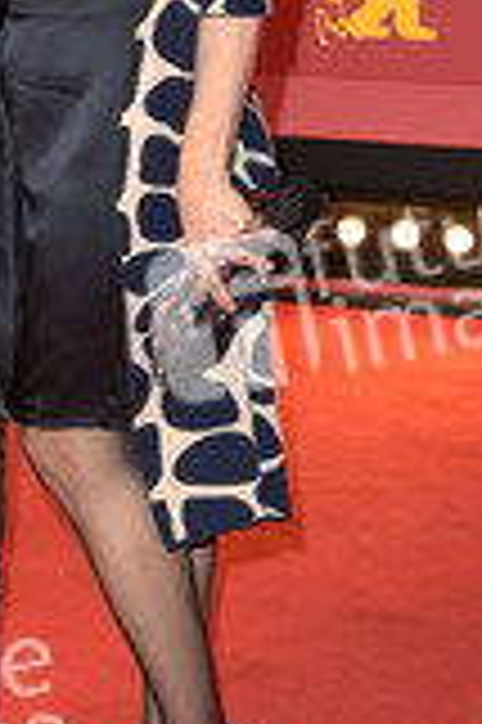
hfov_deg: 8.8
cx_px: -32
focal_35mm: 154
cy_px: 72
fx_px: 3099
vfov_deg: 13.2
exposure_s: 1/200
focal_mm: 62
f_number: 5
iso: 800
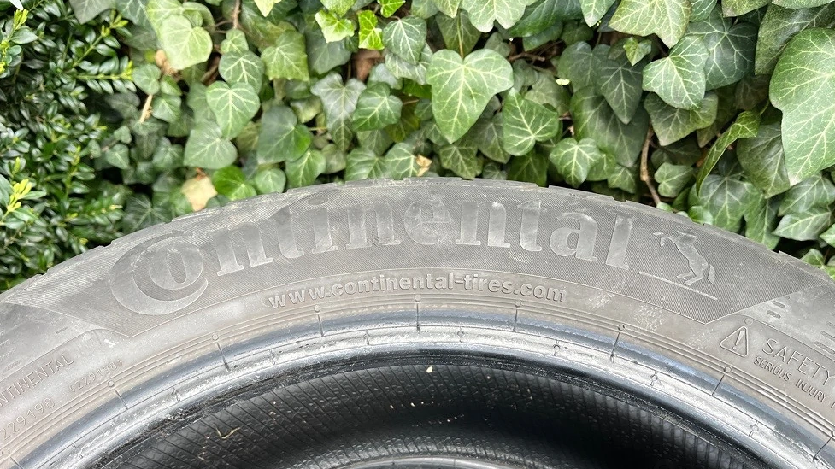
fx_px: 642
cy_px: 310
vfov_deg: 39.7
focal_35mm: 29
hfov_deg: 66.1
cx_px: 420
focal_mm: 5.1
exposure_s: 1/121
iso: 100
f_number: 1.6
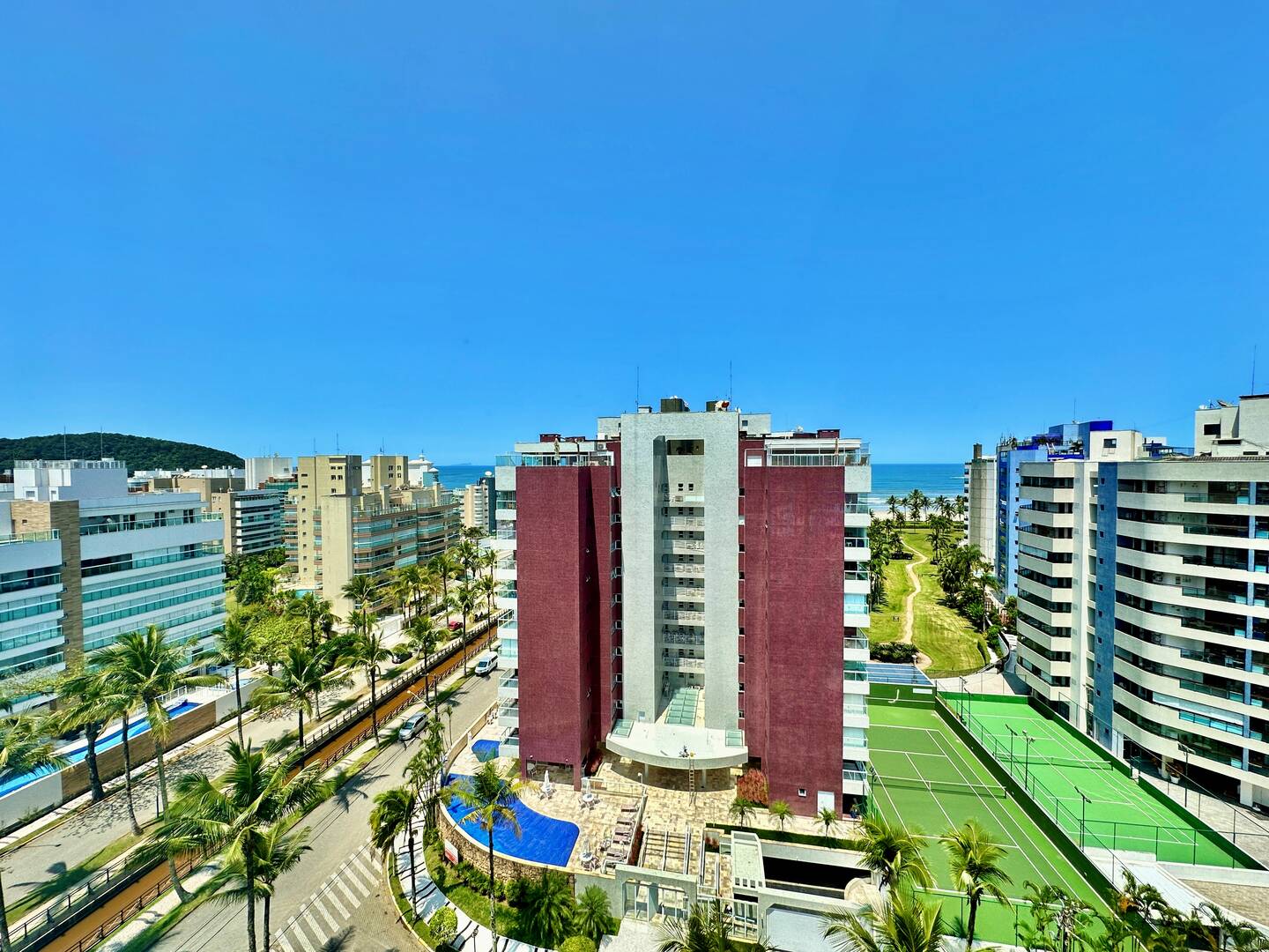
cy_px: 476
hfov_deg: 102.1
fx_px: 513
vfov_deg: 85.7
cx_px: 634
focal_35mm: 14
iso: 40
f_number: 2.2
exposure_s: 1/1006
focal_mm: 2.22
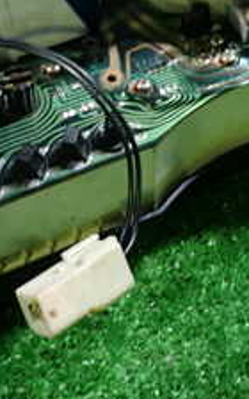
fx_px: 771
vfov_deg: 27.7
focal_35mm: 71
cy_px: 28
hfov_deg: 18.3
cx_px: 132
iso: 250
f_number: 2
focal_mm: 4.5
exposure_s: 1/30
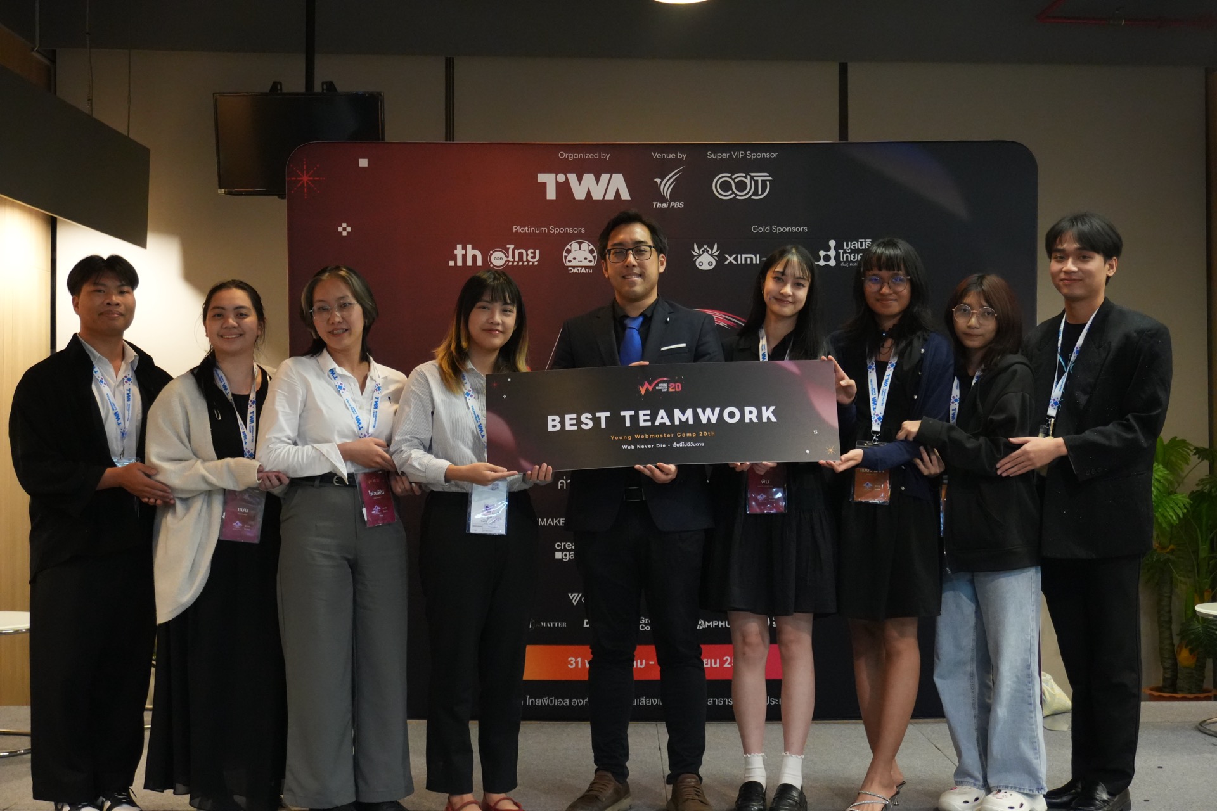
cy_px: 406
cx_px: 608
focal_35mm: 48
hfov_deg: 41.1
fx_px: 1623
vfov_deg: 28.1
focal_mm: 32
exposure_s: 1/80
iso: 4000
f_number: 5
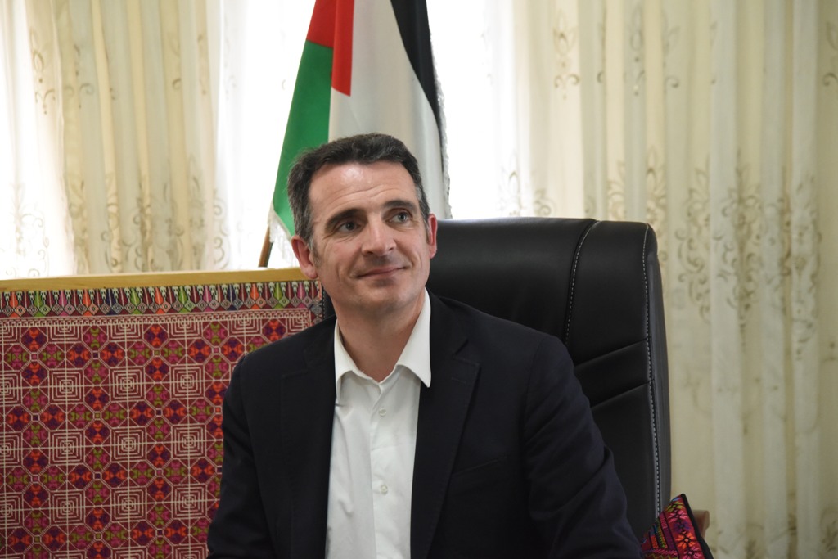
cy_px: 280
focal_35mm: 120
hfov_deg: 17.1
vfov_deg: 11.4
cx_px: 419
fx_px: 2794
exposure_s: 1/125
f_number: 5.6
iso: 5000
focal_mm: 120
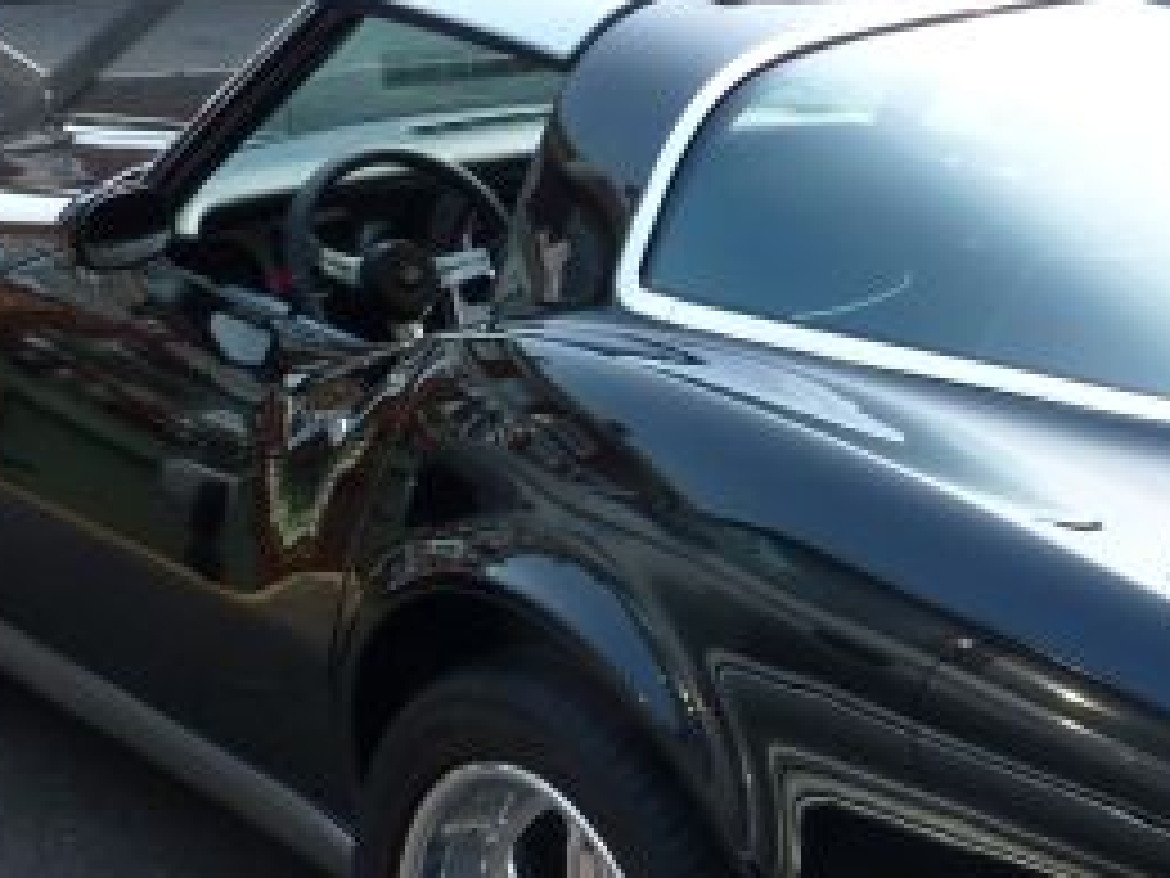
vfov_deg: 19.1
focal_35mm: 77
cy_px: 576
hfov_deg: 24.7
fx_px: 2603
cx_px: 1012
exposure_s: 1/125
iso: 80
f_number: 4
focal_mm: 4.1
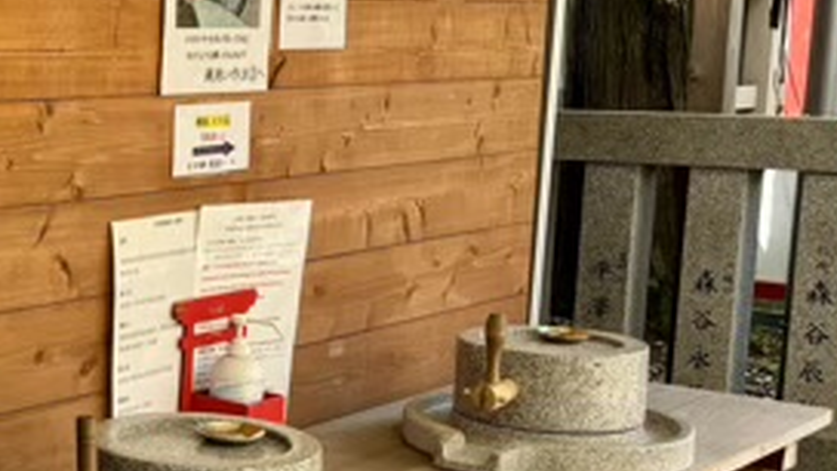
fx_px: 1620
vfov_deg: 16.5
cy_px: 316
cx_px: -206
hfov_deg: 25.5
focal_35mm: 73
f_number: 1.6
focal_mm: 5.96
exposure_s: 1/252
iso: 40
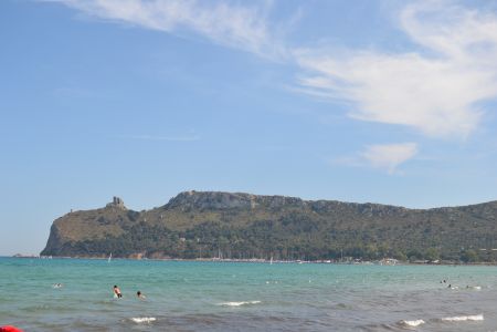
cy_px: 166
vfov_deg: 25.8
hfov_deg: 37.9
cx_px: 248
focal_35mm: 52
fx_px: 725
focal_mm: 35
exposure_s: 1/1600
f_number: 6.3
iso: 400
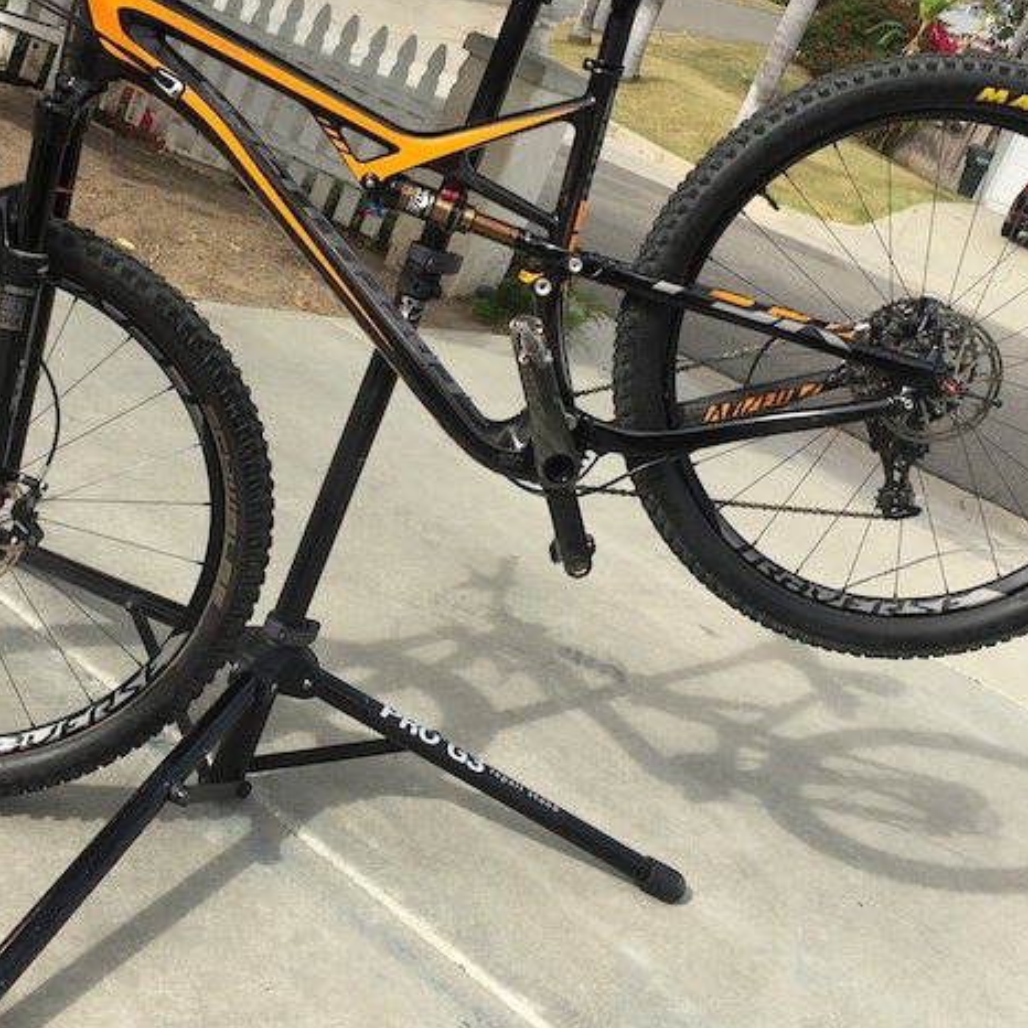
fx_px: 1478
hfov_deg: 38.3
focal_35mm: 44
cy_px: 368
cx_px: 454
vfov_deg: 38.0
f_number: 2.2
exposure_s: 1/920
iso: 32
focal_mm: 4.15
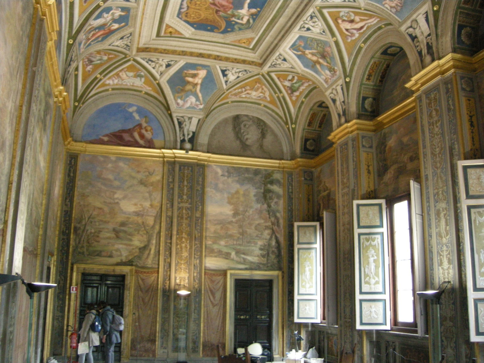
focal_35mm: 36
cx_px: 242
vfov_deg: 39.7
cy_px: 182
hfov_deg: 51.4
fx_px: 503
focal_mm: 7.5
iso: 400
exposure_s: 1/20.7
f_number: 2.7
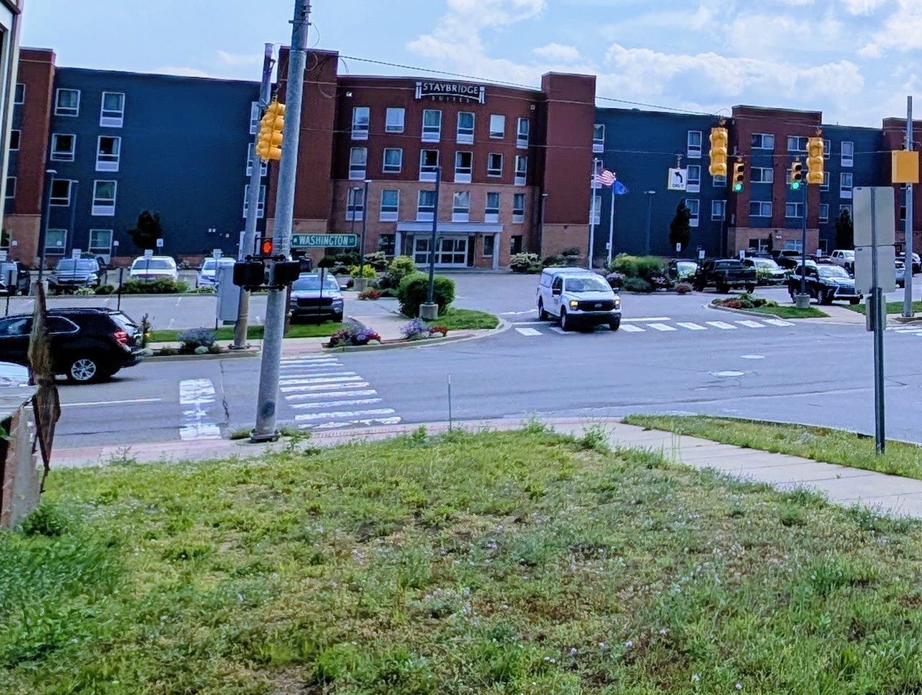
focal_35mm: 38
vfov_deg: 36.3
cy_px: 119
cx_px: 901
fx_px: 1014
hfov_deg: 42.8
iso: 39
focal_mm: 2.23
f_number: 1.95
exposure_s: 1/6369
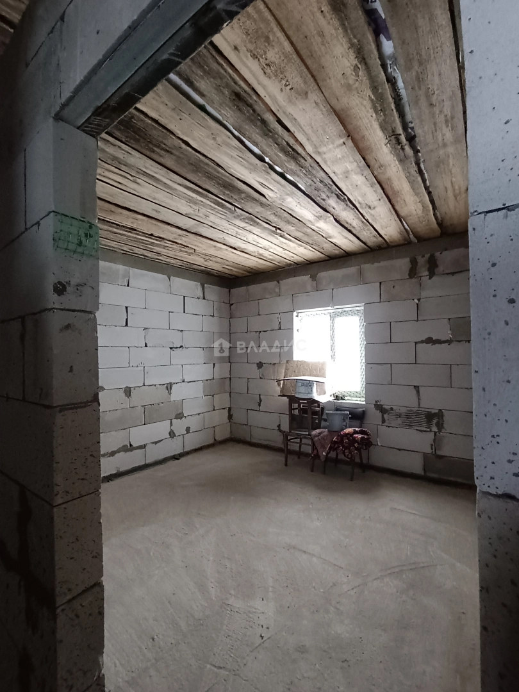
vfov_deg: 94.5
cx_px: 260
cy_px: 346
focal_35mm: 16
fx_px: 320
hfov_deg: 78.1
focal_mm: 1.65
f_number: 2.2
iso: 1088
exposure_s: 1/14.3
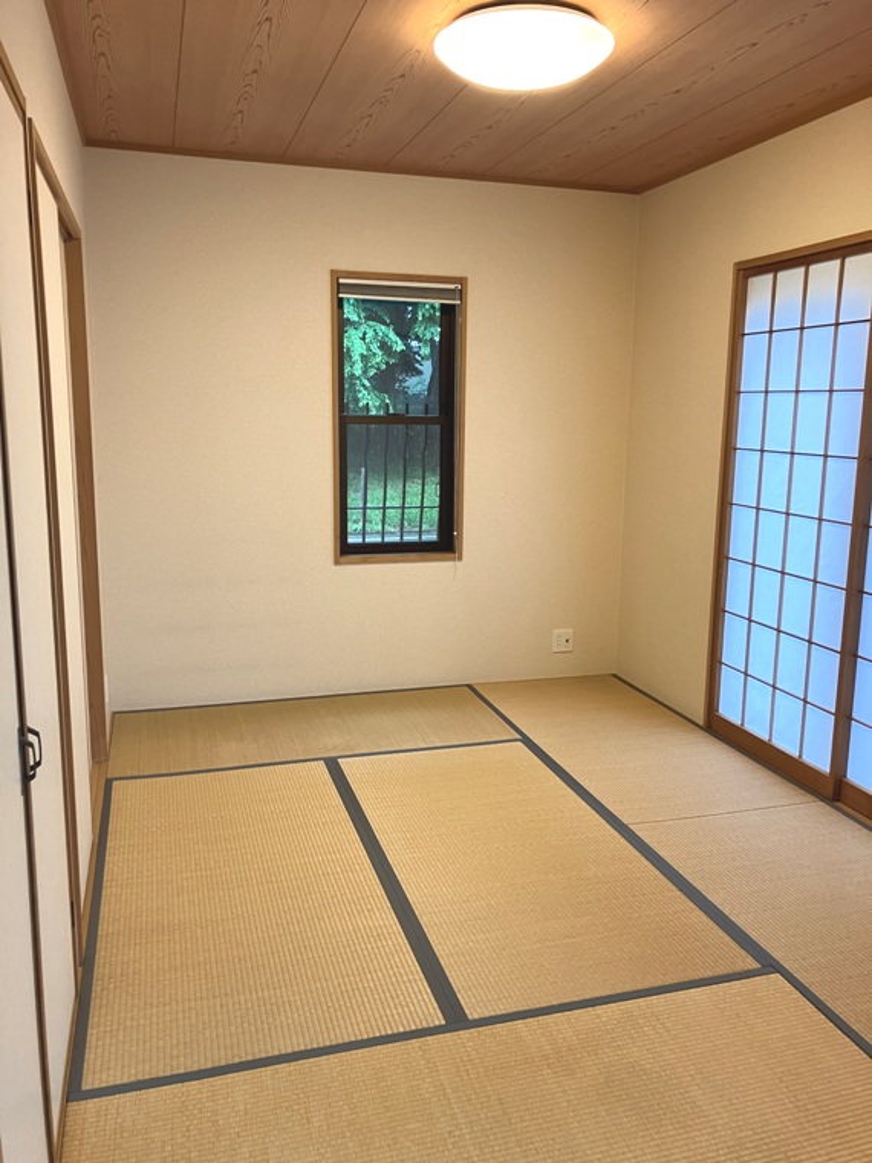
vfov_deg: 63.4
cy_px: 582
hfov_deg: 49.7
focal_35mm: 28
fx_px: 940
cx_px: 436
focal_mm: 3.99
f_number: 1.8
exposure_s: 1/50
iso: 80
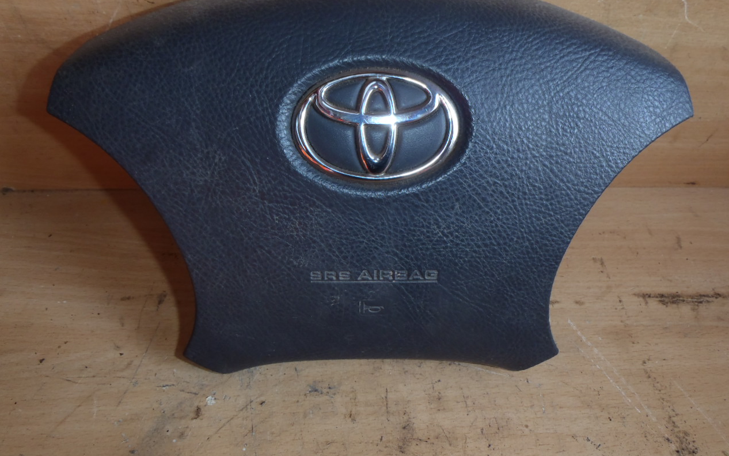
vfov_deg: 41.7
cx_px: 368
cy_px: 199
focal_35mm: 30
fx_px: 596
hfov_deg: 62.9
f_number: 3.9
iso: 100
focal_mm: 5
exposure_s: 1/30
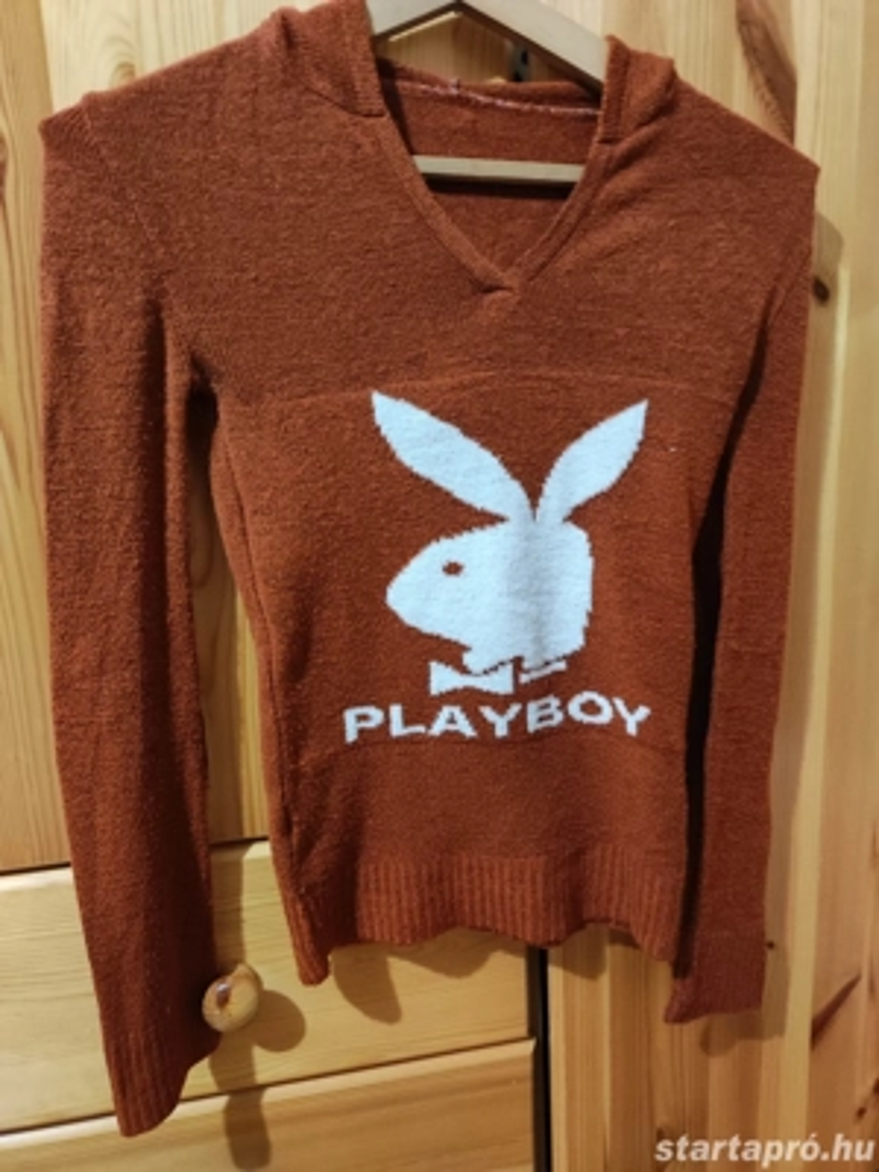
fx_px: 846
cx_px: 440
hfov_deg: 54.9
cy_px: 586
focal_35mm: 25
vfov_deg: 69.4
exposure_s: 1/20
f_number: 1.79
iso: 2421
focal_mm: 4.7
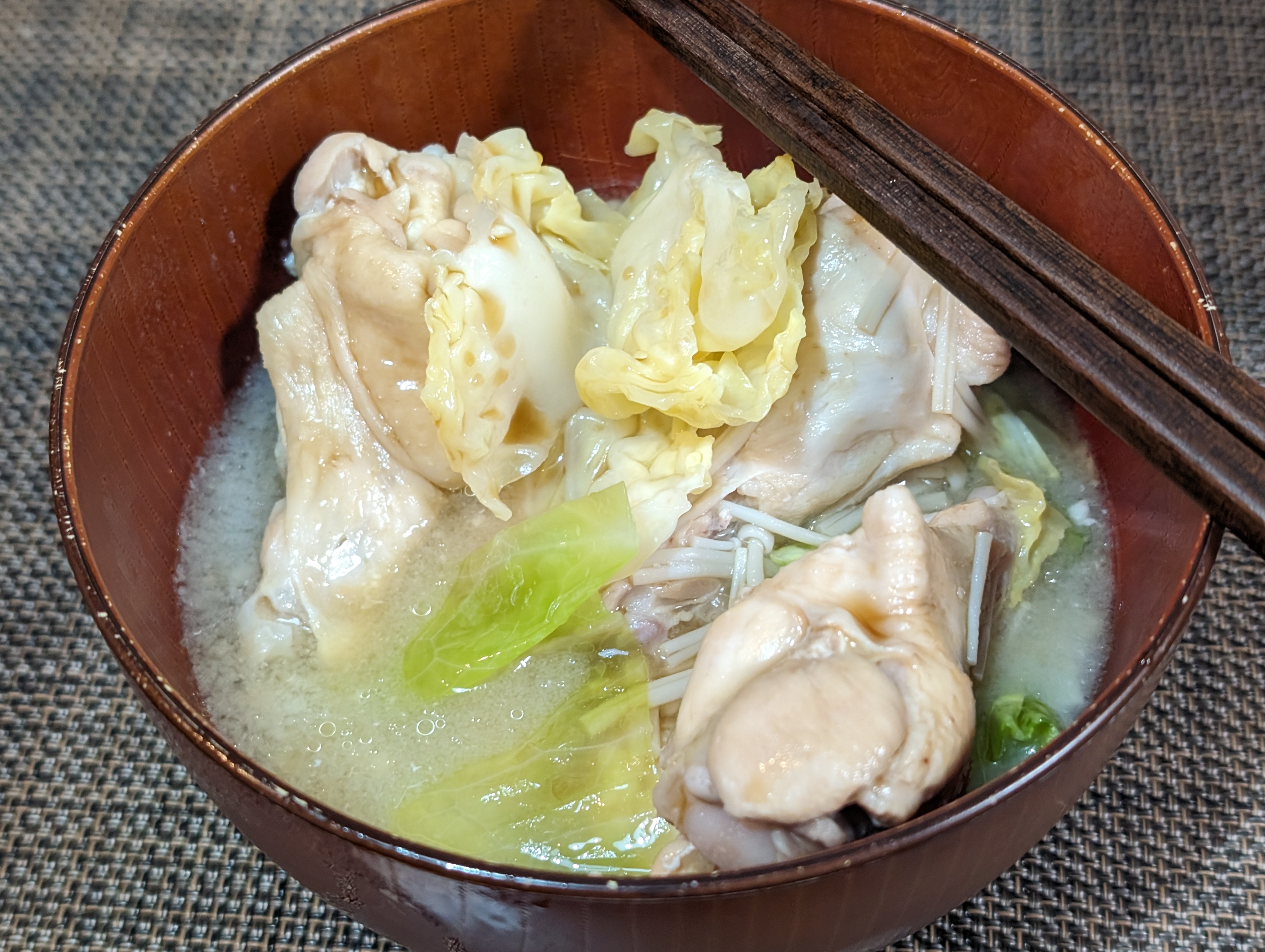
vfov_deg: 29.7
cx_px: 632
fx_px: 1793
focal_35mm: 49
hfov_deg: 38.9
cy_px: 476
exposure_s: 1/30
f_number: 1.68
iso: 297
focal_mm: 6.9
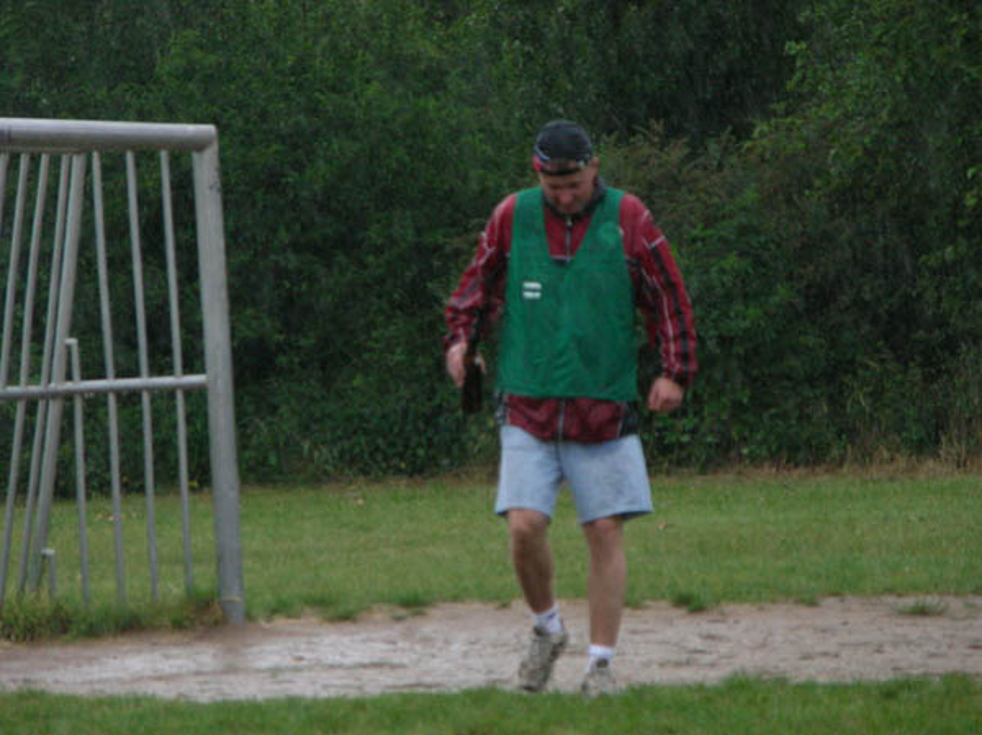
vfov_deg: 4.9
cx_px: 491
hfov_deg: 6.5
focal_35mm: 303
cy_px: 368
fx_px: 8589
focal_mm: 50
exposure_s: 1/253
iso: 182
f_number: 4.4
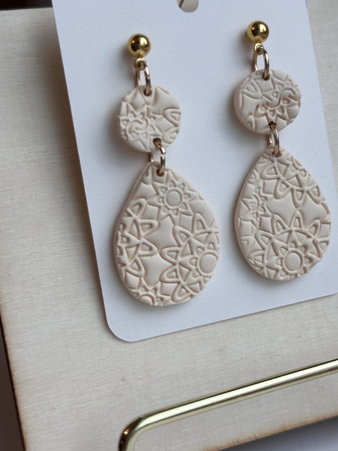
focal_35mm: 60
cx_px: 199
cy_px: 211
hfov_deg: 24.4
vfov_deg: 32.2
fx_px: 781
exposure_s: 1/60
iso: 50
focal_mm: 6.86
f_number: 1.78
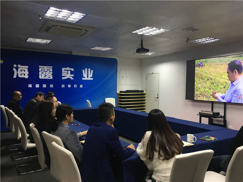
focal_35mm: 29
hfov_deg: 61.7
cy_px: 91
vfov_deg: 48.2
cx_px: 122
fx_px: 204
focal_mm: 4.15
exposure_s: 1/33
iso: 100
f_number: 2.2
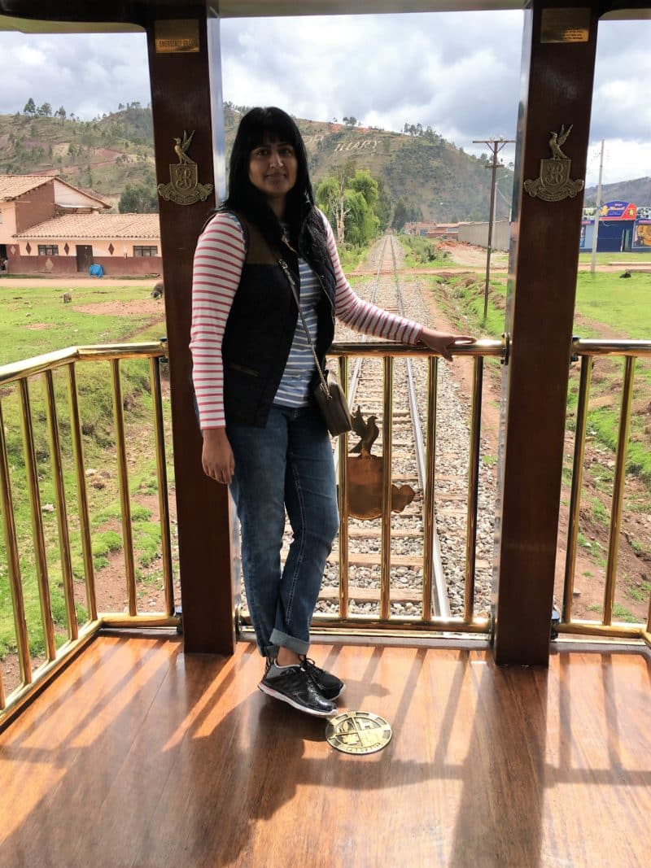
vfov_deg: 61.7
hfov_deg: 48.2
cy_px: 434
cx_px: 326
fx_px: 727
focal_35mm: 29
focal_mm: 4.15
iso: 25
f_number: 2.2
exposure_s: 1/916
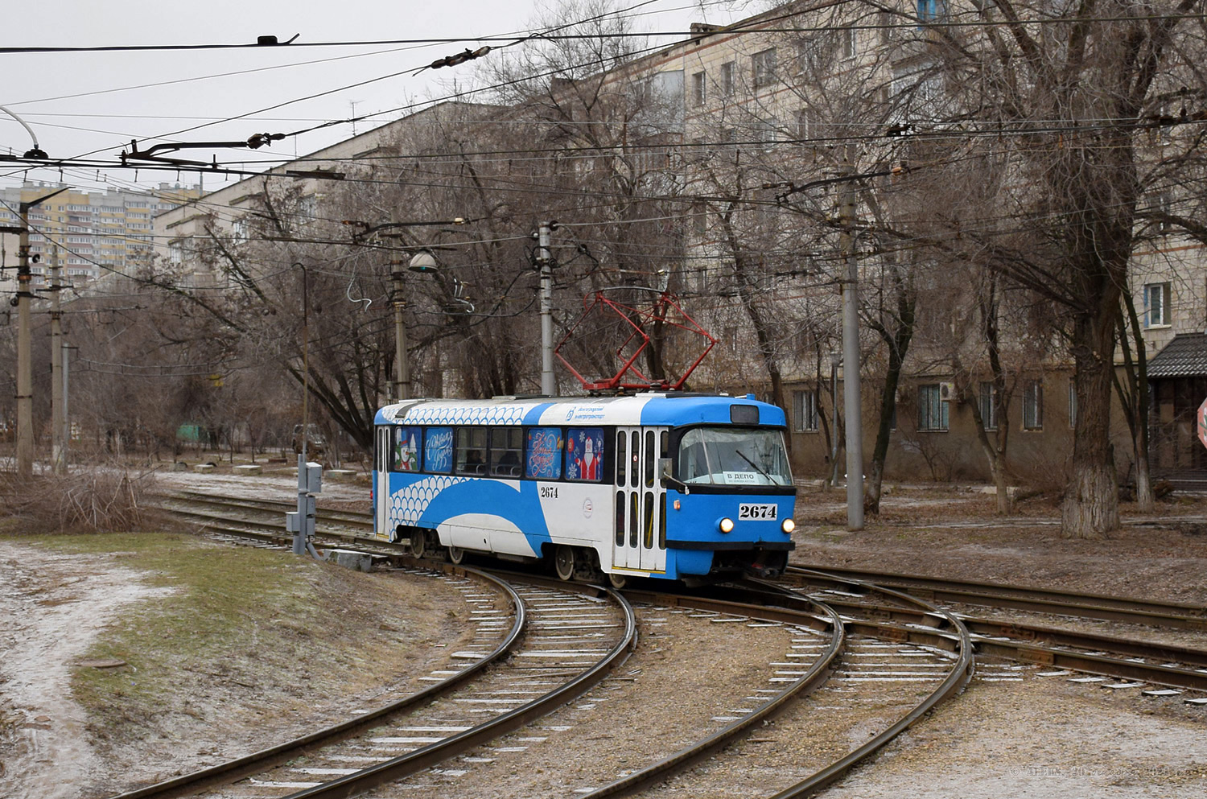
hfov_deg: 48.0
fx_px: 1355
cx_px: 604
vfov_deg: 32.9
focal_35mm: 40
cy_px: 400
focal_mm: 27
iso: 640
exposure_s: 1/250
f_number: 5.6
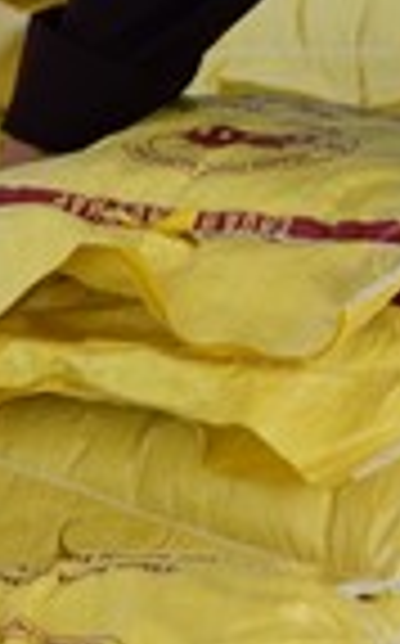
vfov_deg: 4.9
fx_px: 7470
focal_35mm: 427
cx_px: 665
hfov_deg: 3.1
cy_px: -162
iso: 800
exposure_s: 1/60
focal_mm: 92
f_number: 5.6
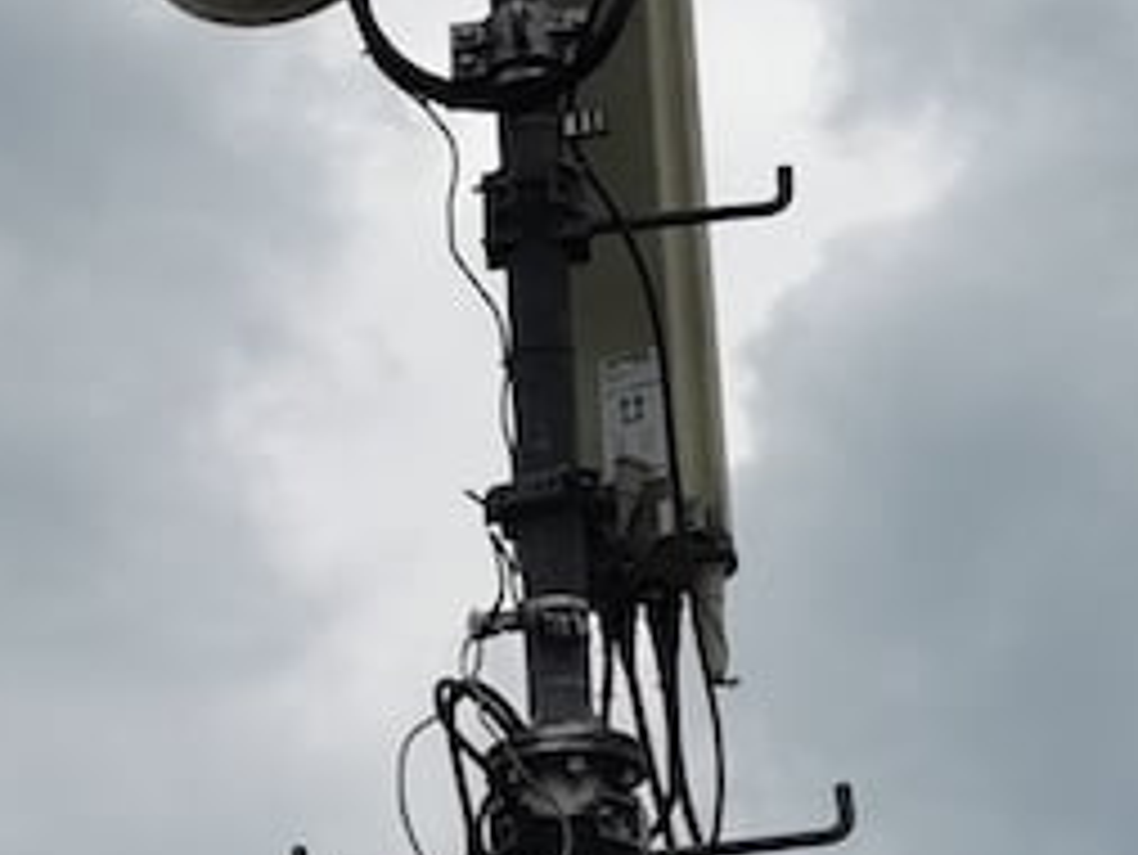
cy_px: 850
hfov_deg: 9.8
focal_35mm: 182
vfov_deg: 8.1
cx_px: -1421
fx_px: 5986
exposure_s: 1/9524
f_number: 1.6
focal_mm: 5.56
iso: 50
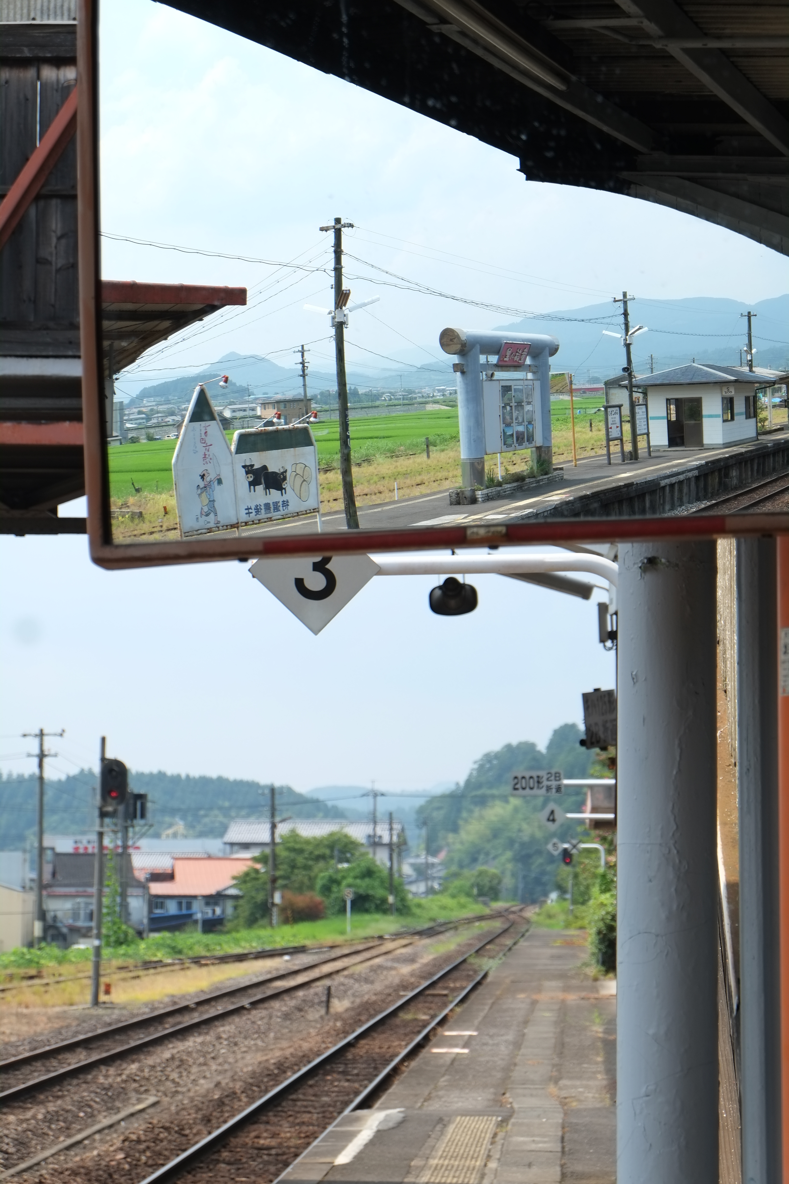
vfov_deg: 27.0
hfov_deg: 18.2
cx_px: 394
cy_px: 592
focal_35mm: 75
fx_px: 2465
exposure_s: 1/340
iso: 200
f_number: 6.4
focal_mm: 50
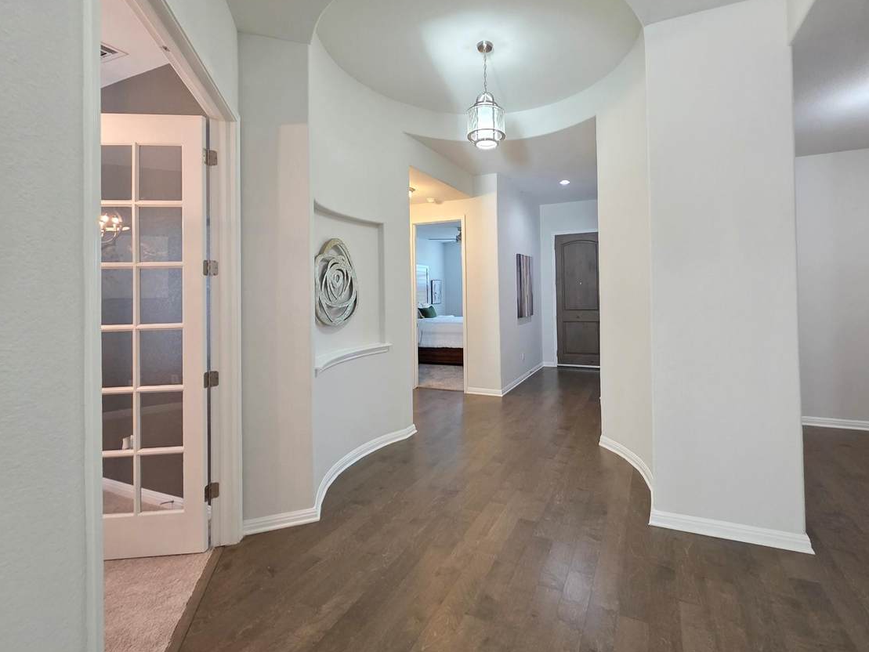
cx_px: 494
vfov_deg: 81.5
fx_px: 377
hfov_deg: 97.5
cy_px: 291
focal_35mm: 15
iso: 500
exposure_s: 1/60
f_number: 1.9
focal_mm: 2.2
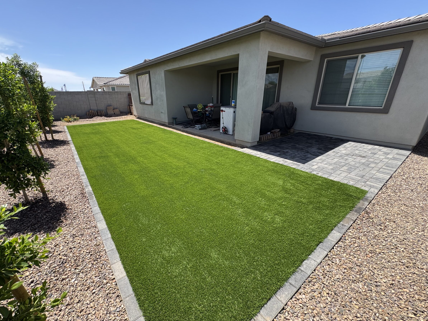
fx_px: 185
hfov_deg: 98.0
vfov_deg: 81.7
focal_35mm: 15
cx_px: 201
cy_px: 166
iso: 40
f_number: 2.2
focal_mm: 2.22
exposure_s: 1/687
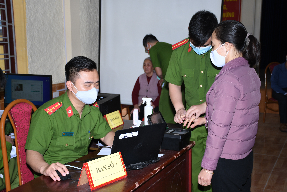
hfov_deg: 38.9
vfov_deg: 26.5
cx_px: 144
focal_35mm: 51
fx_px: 407
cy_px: 96
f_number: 4.2
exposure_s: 1/200
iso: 250
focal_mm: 34
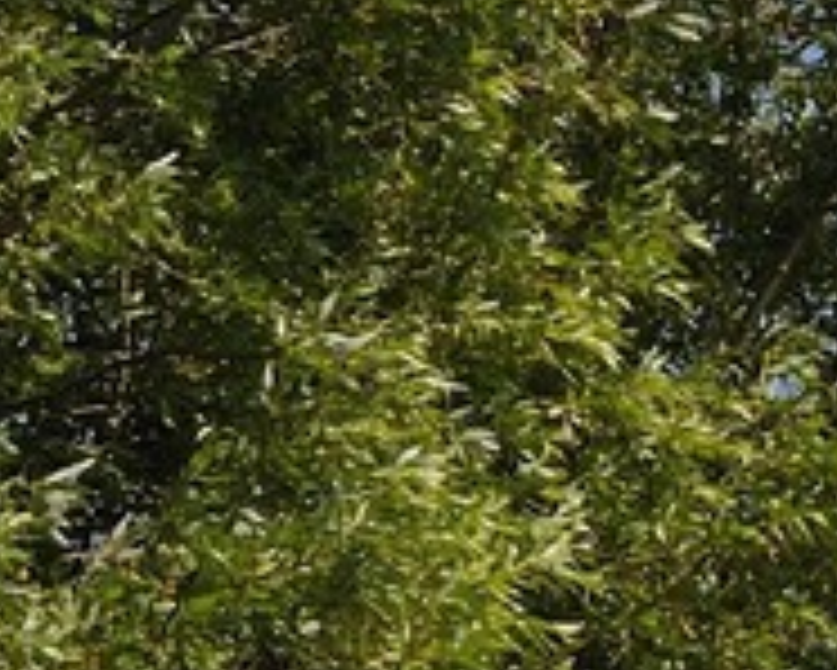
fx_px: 10385
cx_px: 2264
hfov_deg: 4.5
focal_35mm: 419
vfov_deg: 3.6
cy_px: 2235
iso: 200
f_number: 10
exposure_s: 1/200
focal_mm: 52
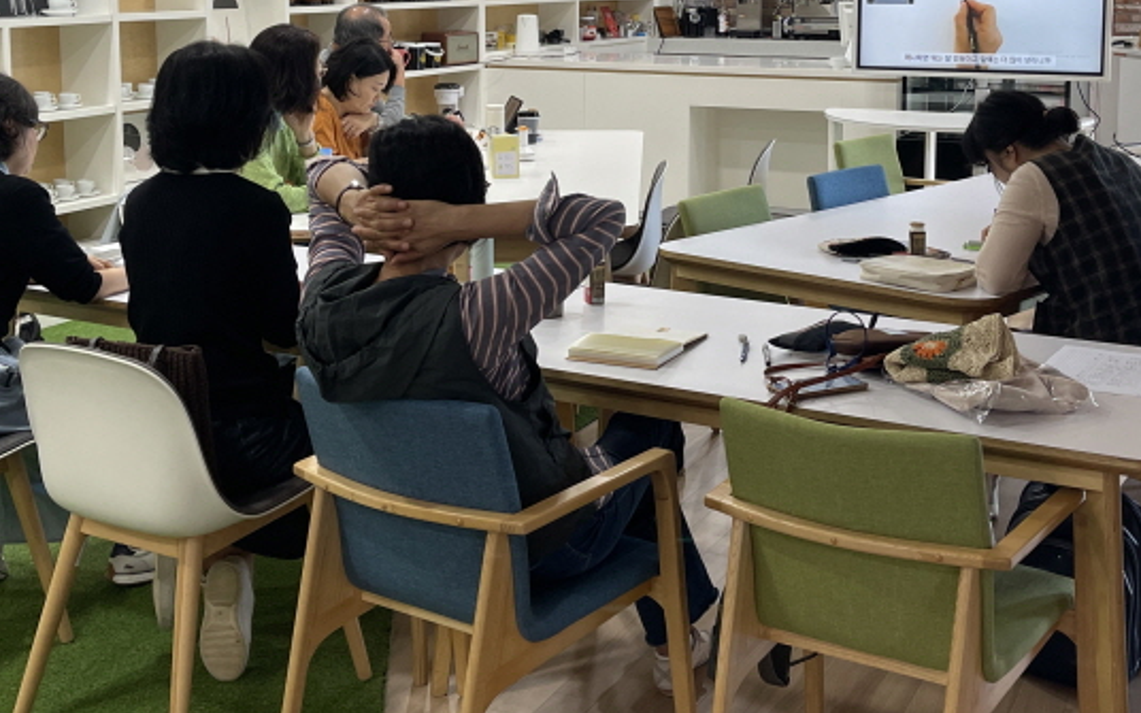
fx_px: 1430
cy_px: 138
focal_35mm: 46
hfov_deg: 43.4
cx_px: 650
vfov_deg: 27.4
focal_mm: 5.1
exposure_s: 1/120
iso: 100
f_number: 1.6
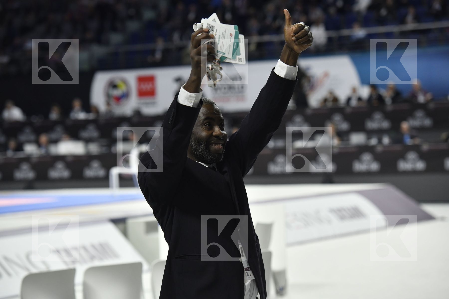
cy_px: 150
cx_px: 224
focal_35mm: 120
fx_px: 1497
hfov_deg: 17.1
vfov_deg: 11.4
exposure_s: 1/400
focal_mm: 120
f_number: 4
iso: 1250
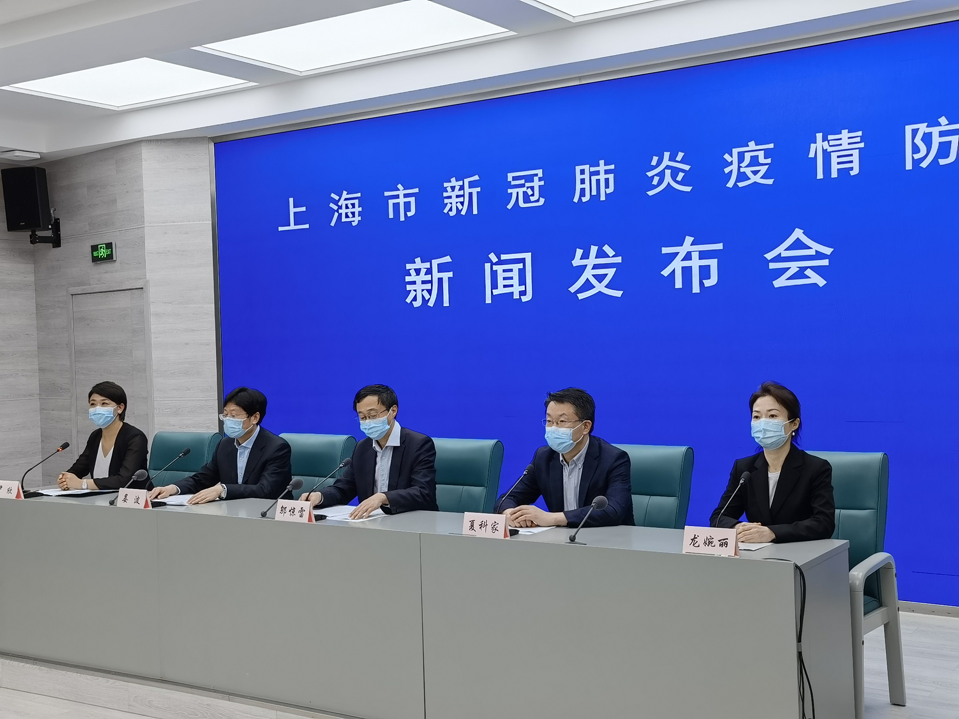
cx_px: 480
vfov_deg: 33.6
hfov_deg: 43.9
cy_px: 360
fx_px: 1191
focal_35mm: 43
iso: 50
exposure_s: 1/146
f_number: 1.9
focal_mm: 6.67
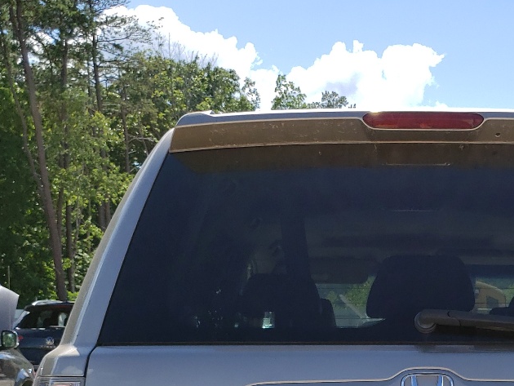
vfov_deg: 20.8
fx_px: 980
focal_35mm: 66
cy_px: 463
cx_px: 426
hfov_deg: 28.6
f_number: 1.5
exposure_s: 1/2500
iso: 50
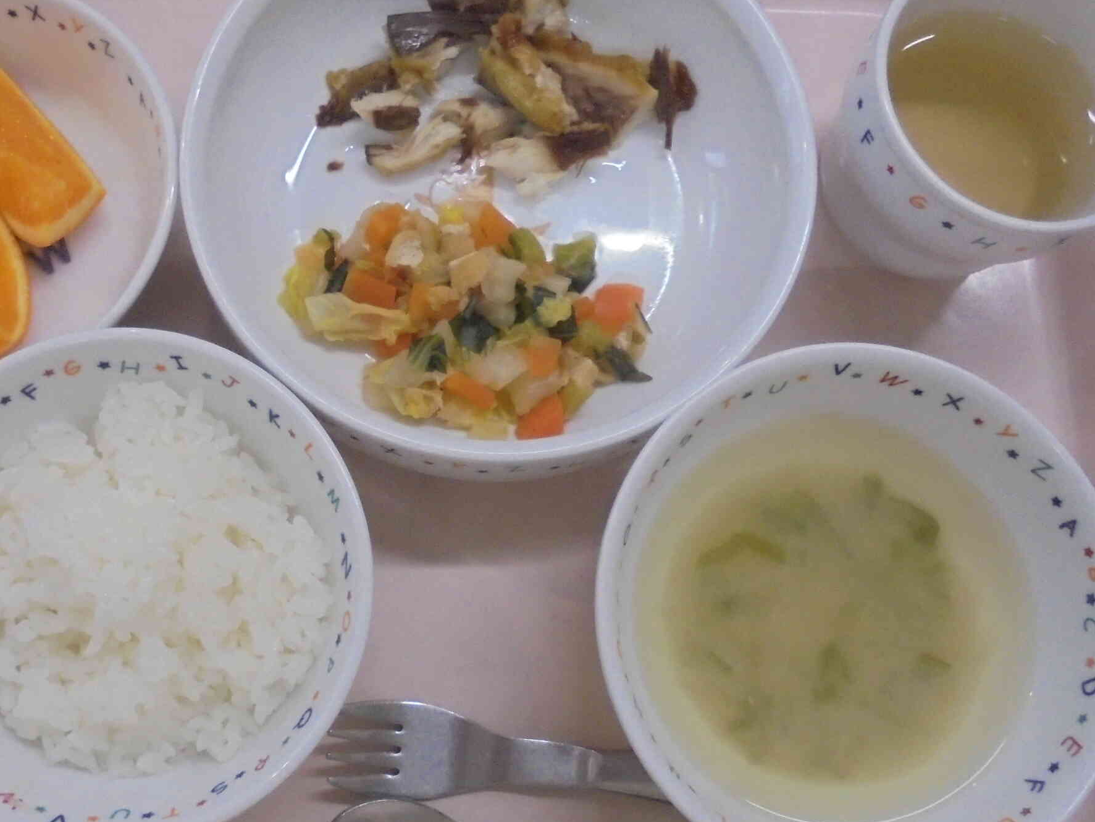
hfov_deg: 48.5
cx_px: 405
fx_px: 1202
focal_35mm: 38
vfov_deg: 37.6
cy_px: 471
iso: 500
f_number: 3.5
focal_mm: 4.6
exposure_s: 1/125
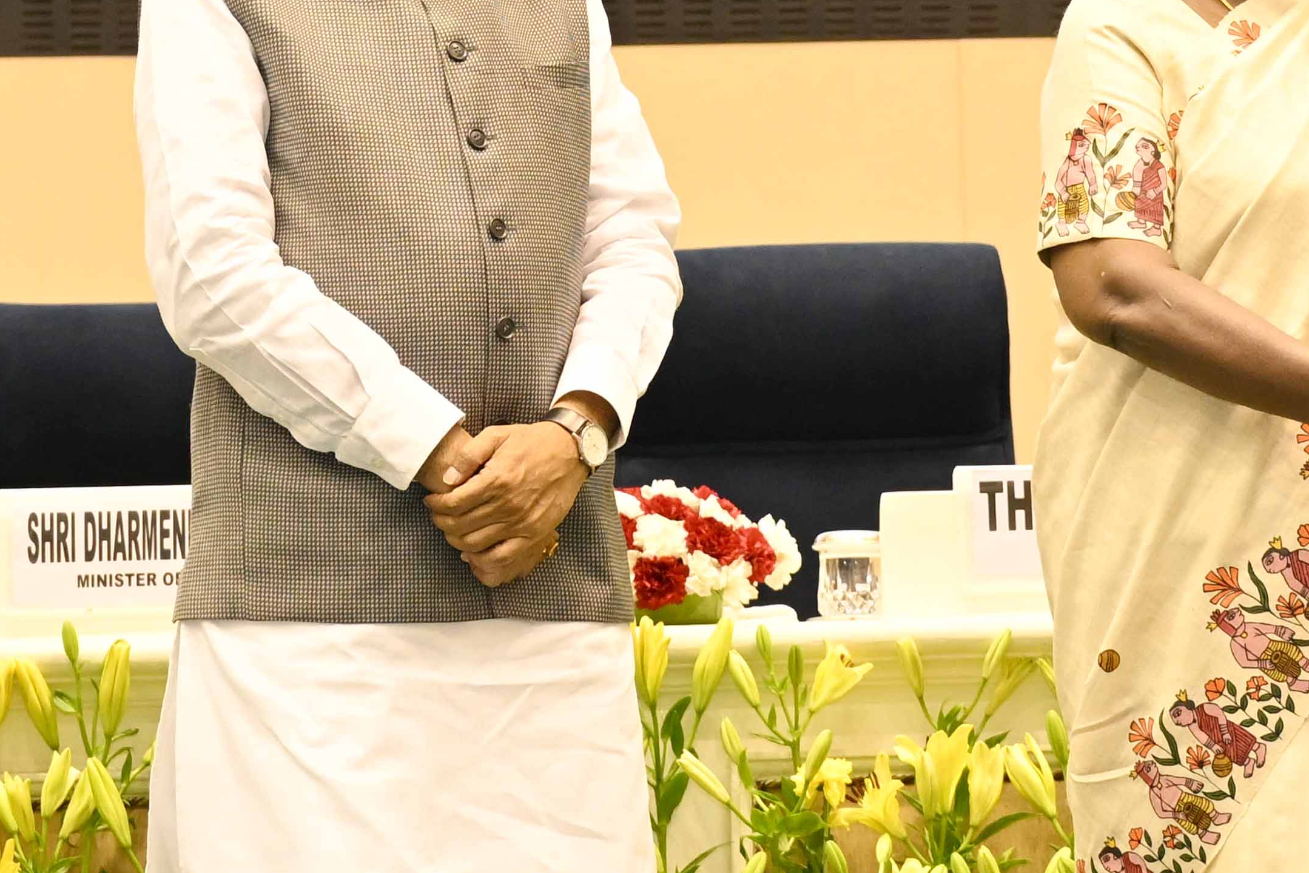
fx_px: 5563
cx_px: 385
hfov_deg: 13.4
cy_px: -42
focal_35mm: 153
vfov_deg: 8.9
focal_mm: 40
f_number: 3.2
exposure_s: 1/160
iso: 1250
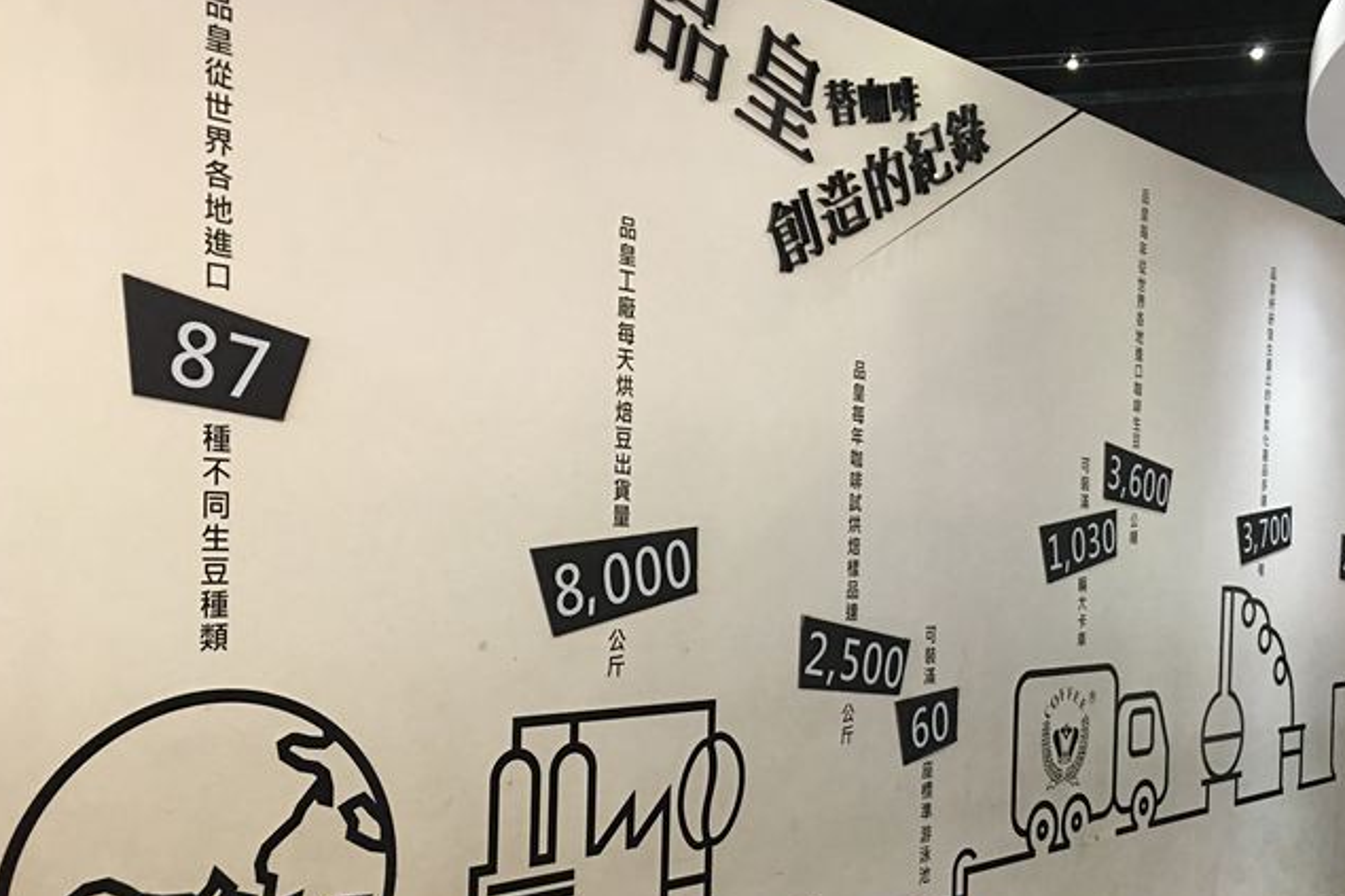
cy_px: 578
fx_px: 1419
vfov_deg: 34.8
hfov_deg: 50.5
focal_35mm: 38
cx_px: 788
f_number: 2.2
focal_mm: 4.15
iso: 100
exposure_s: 1/15
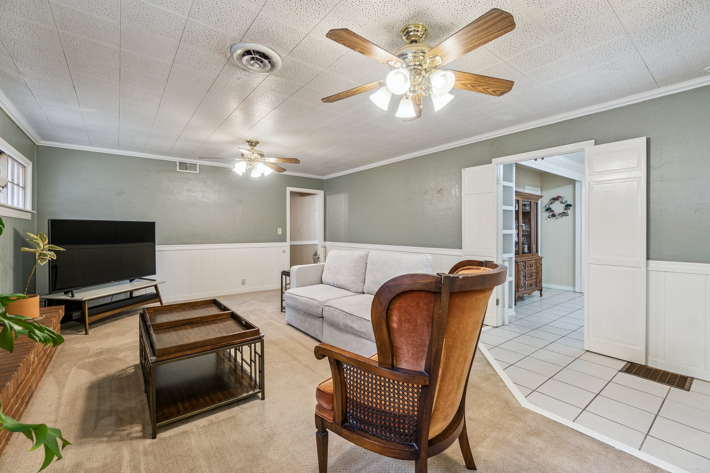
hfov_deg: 100.4
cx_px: 355
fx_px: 296
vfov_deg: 77.3
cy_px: 236
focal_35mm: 15
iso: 200
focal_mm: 10
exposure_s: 1/20
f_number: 6.3
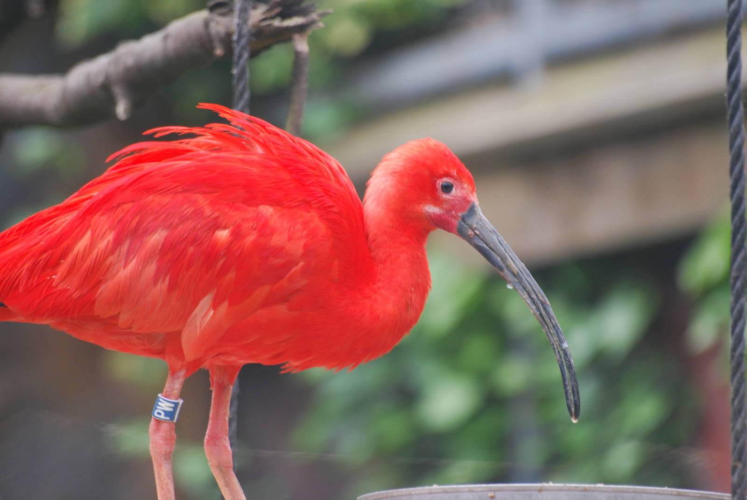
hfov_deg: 4.6
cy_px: 250
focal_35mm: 450
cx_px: 374
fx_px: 9348
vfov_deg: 3.1
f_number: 5.6
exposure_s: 1/125
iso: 400
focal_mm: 300
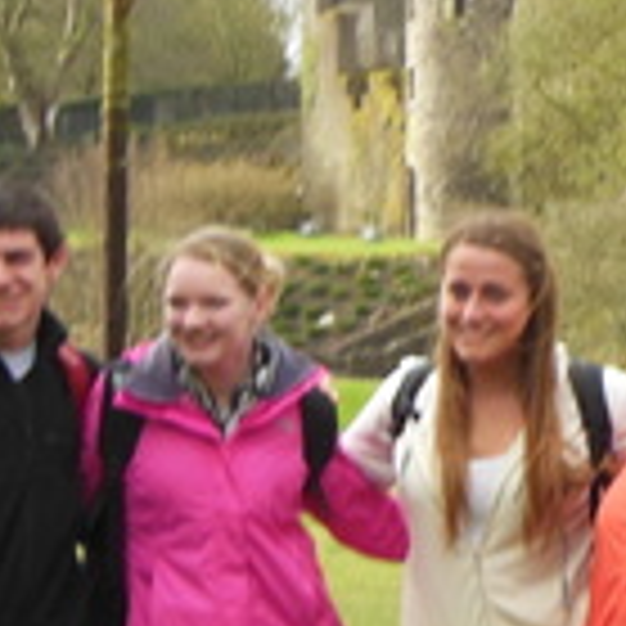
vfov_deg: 8.6
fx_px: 4153
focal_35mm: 203
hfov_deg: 8.4
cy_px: 311
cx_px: 1004
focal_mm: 8.9
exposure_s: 1/160
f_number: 4
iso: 125
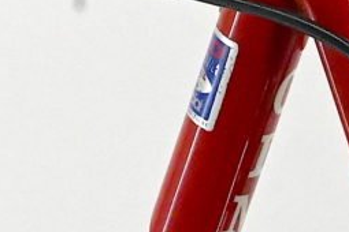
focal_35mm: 527
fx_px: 5109
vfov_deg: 2.6
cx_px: -276
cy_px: 58
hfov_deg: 3.9
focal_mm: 70
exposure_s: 1/500
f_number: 14
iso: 8000
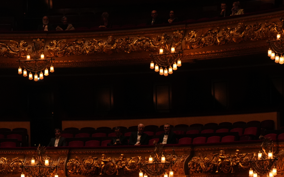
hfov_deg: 13.2
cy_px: 170
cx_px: 116
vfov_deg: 8.2
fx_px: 1231
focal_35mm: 159
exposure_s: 1/100
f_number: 4
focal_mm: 70
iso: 3200
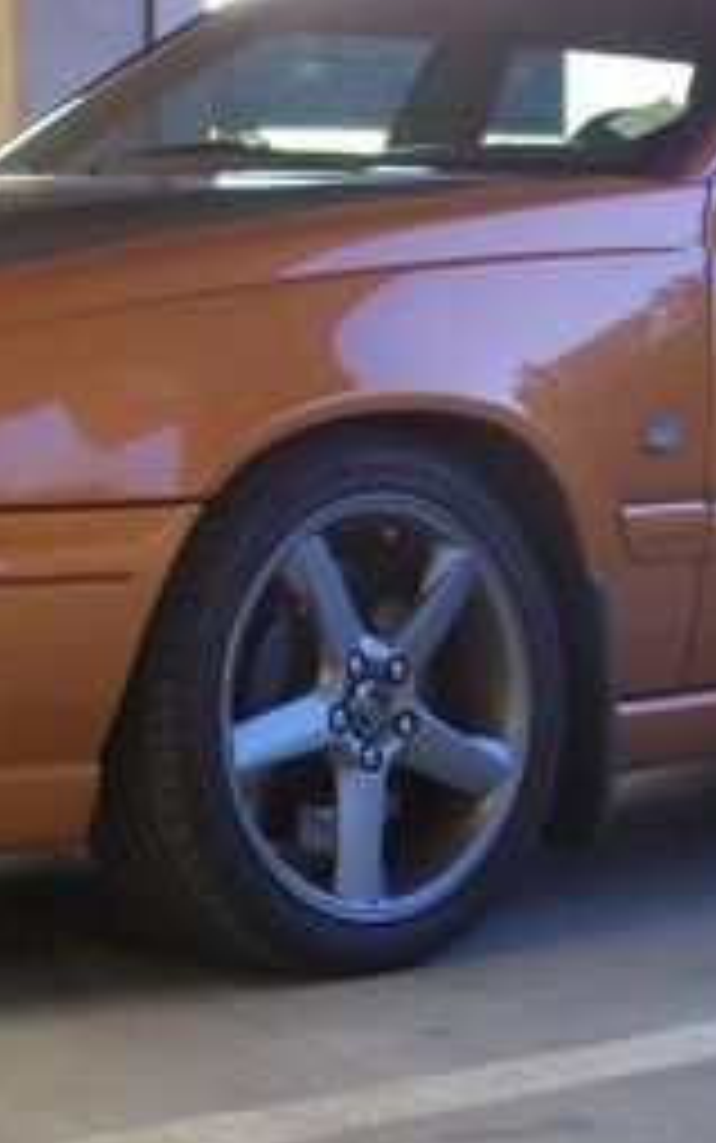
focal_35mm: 96
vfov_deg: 21.5
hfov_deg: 13.6
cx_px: 414
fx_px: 2994
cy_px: 824
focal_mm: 6
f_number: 2.7
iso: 80
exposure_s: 1/8
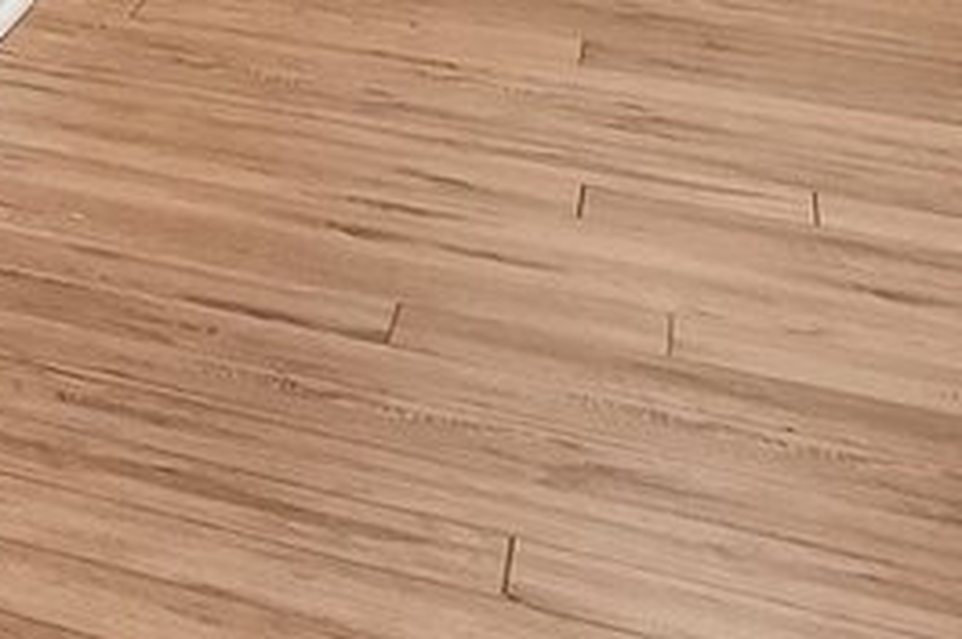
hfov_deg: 10.5
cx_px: -2131
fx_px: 2867
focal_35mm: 107
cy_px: -784
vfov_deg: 11.1
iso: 100
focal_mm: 15.8
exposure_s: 1/5
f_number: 7.1
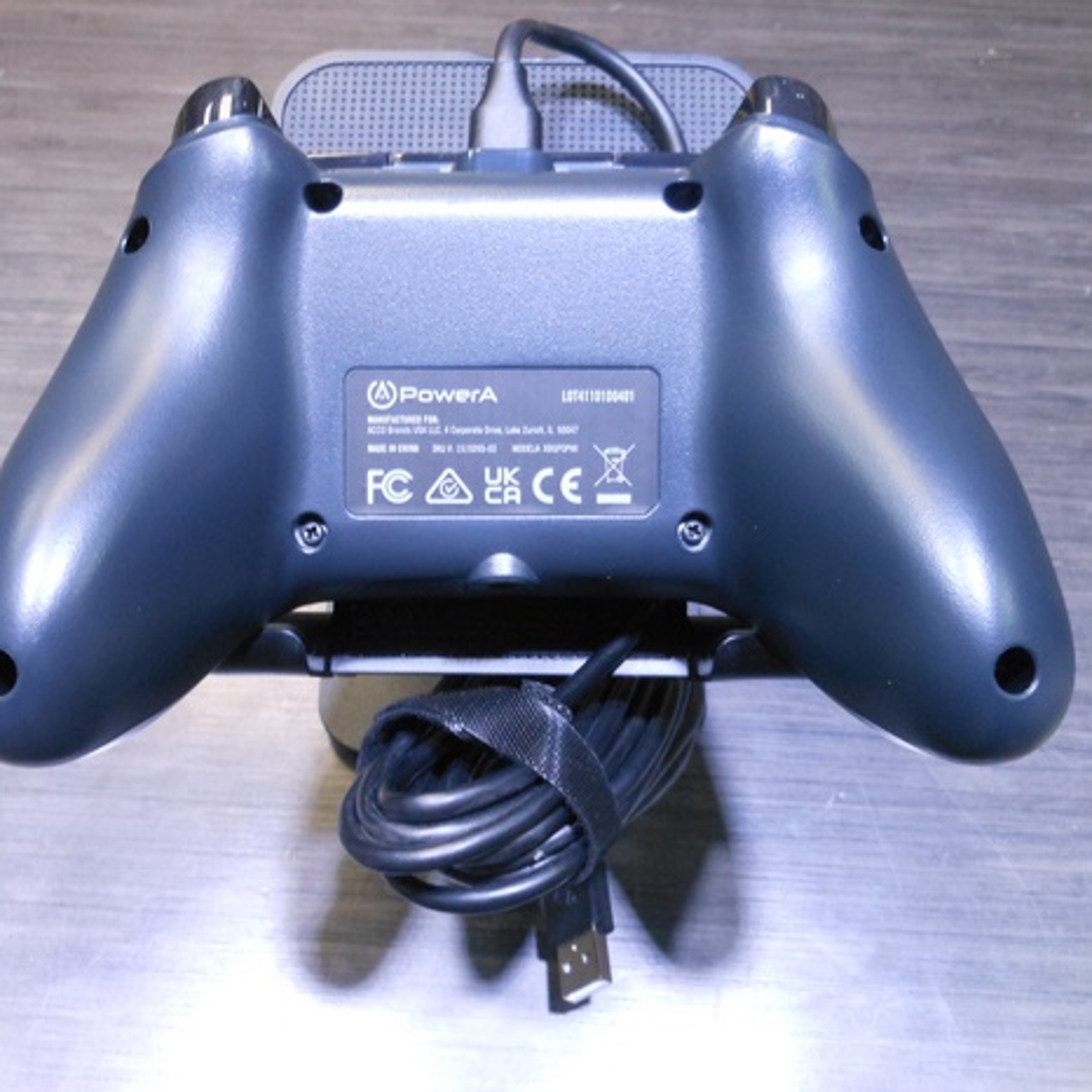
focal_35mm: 34
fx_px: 1213
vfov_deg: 48.5
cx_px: 506
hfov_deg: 48.4
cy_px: 541
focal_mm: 5
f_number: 3.7
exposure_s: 1/30
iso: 400
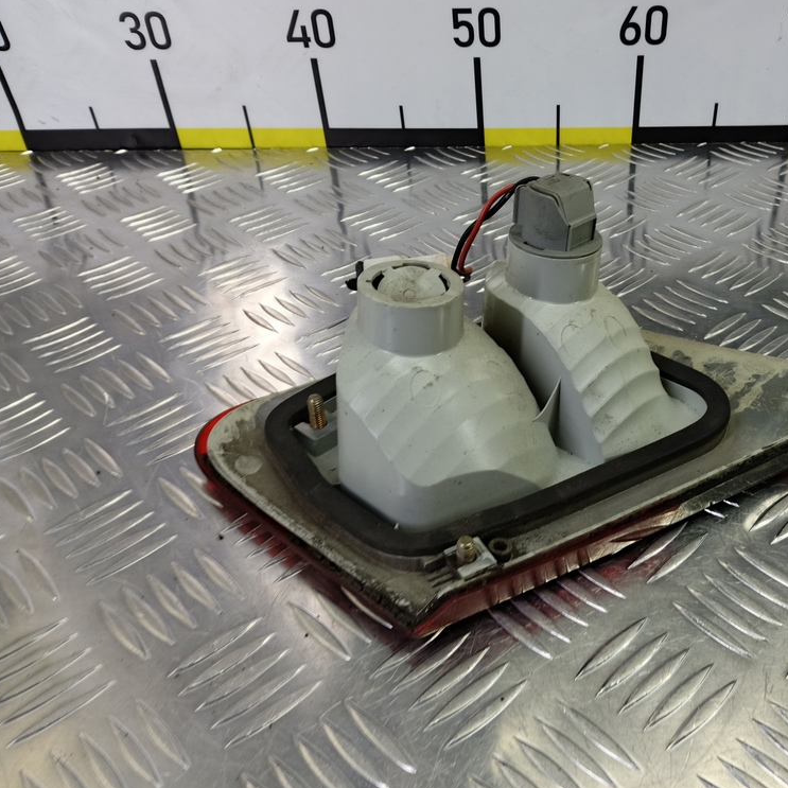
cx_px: 536
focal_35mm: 28
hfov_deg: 55.9
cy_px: 404
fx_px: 721
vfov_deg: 57.3
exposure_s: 1/33.3
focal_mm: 4.11
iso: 95
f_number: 1.6
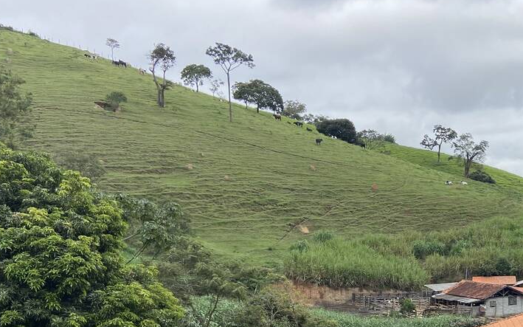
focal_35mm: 56
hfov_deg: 35.2
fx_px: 798
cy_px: 355
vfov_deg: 22.0
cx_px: 414
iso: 32
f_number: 1.8
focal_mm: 4.25
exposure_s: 1/666
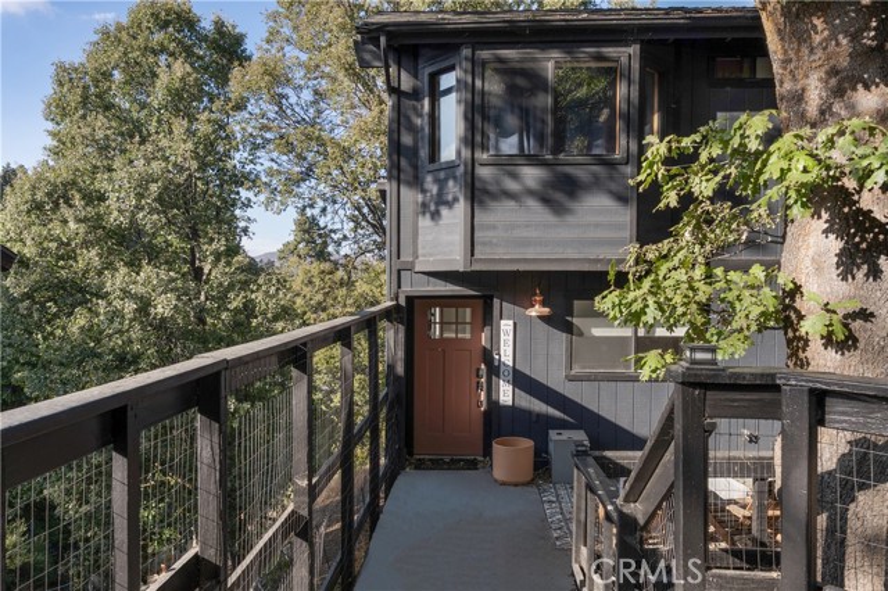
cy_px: 296
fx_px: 616
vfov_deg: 51.2
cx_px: 444
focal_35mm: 25
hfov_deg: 71.5
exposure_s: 1/50
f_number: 8
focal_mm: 17
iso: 100
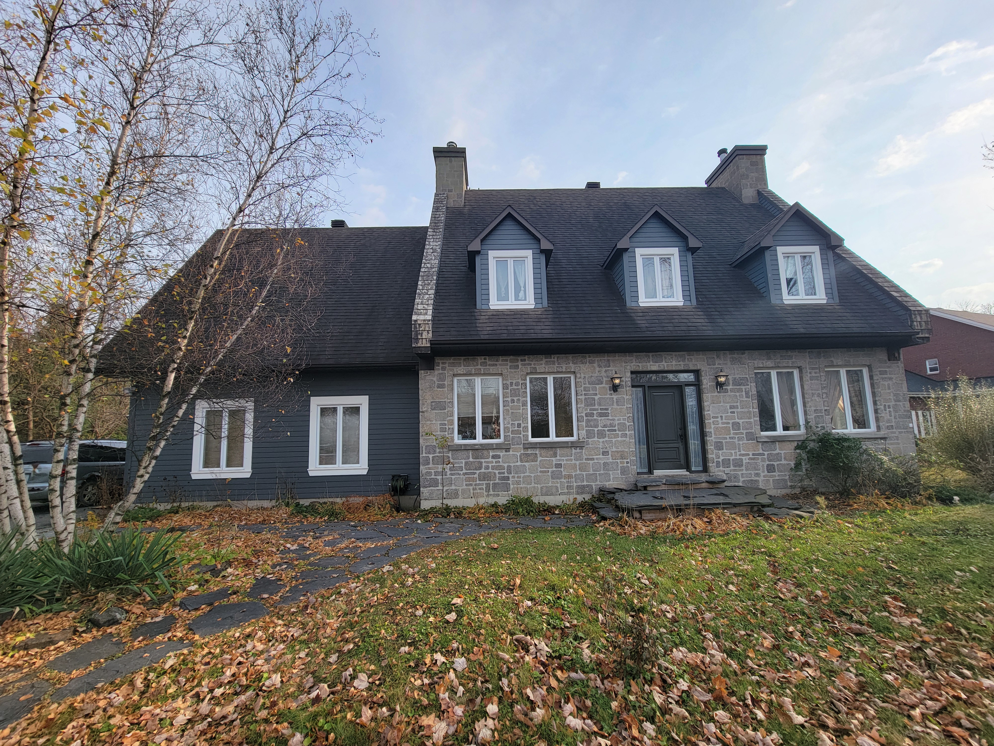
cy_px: 373
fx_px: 373
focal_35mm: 13
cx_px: 497
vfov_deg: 89.9
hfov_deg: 106.2
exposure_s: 1/1192
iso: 50
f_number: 2.2
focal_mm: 2.2
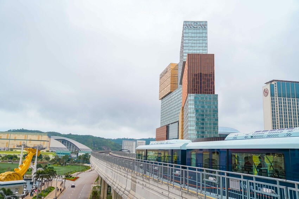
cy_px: 100
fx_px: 266
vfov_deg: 41.1
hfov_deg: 58.7
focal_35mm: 32
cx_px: 150
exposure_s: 1/800
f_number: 3.2
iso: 100
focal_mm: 32
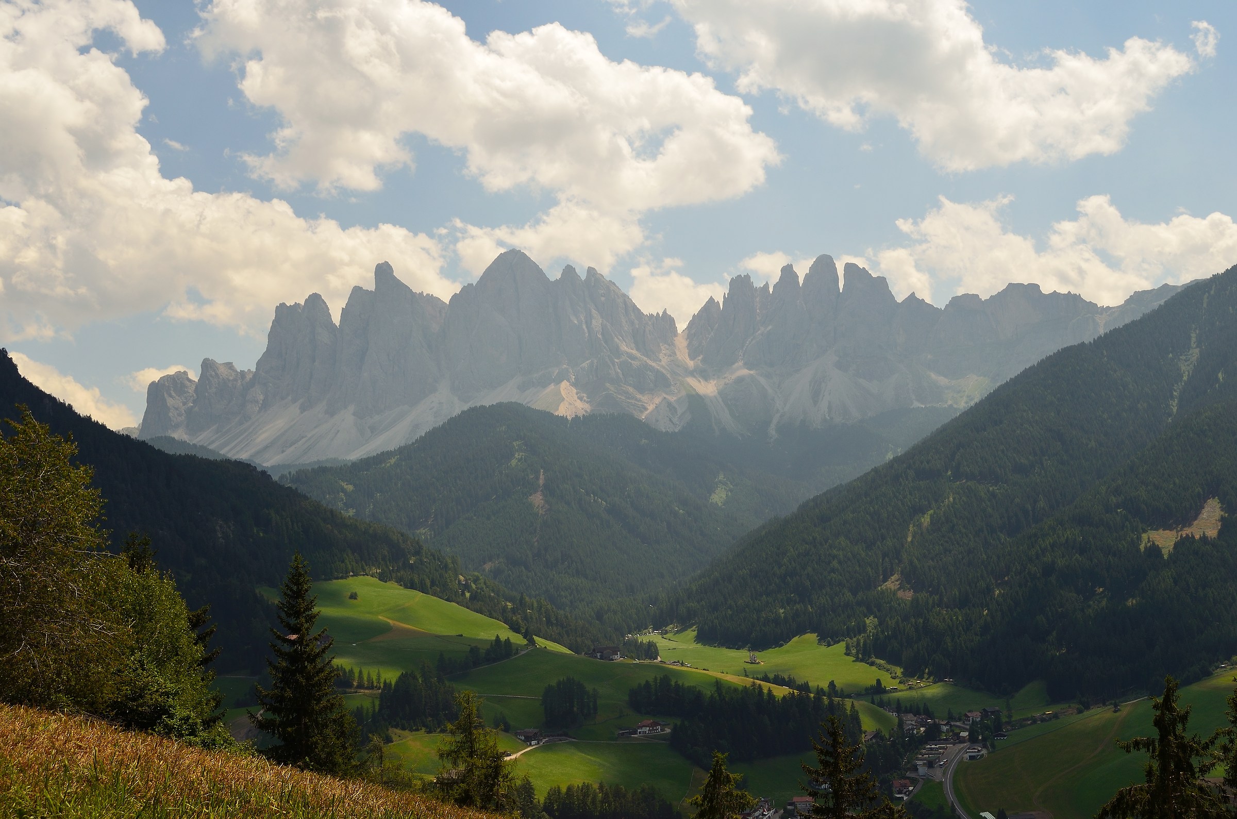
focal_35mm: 39
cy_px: 410
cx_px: 618
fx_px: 1337
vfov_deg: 34.1
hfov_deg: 49.6
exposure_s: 1/320
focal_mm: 26
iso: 100
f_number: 9
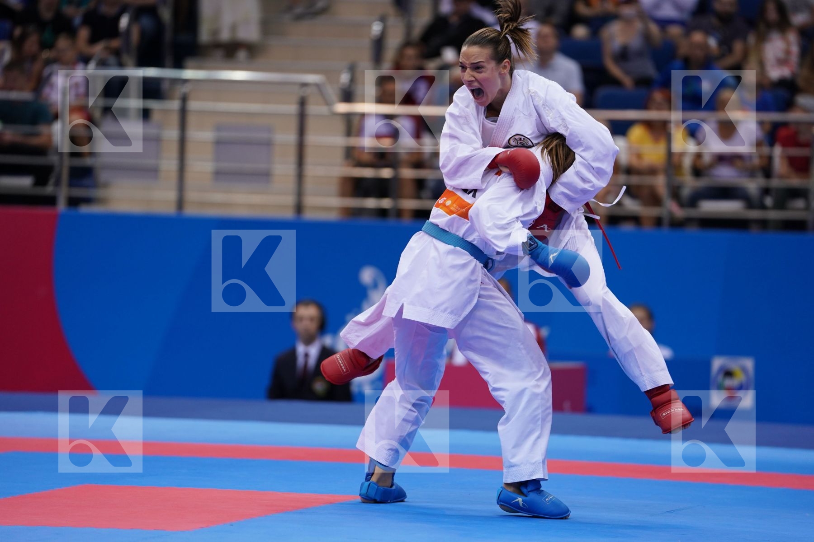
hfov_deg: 10.3
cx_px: 407
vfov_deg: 6.9
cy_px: 271
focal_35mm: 200
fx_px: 4522
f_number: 2.8
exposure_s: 1/1000
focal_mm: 200
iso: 1000
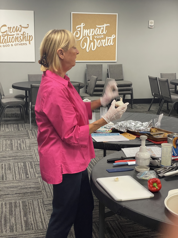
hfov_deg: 28.0
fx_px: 357
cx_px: 89
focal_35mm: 52
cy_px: 119
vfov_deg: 36.8
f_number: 2
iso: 250
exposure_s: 1/60
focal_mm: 6
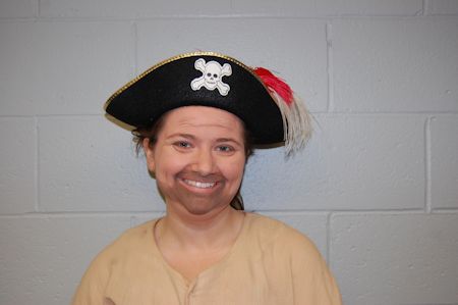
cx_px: 229
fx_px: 572
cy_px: 152
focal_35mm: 45
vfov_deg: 29.8
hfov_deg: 43.6
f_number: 4.2
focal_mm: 30
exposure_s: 1/60
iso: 400
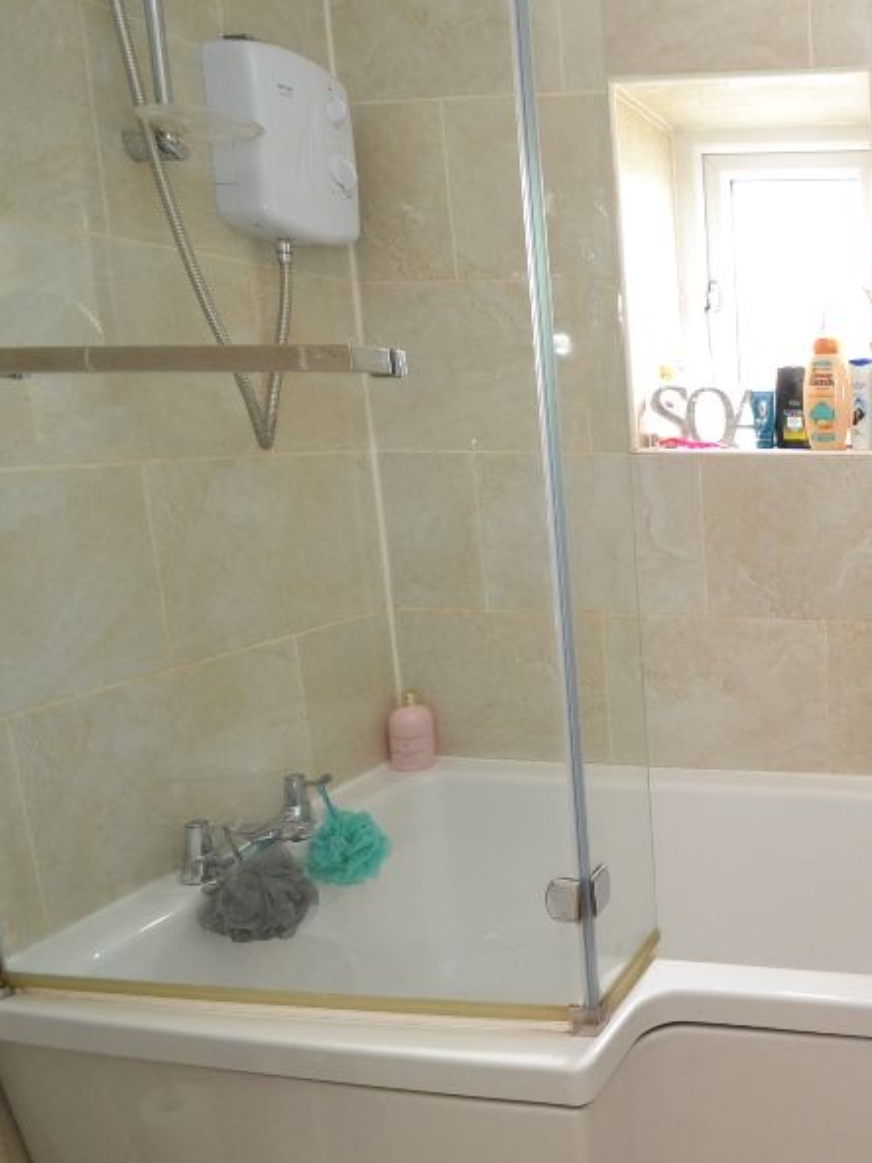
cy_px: 574
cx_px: 972
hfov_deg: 42.4
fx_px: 840
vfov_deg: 69.4
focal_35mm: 25
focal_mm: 10
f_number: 3.5
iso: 1100
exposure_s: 1/60
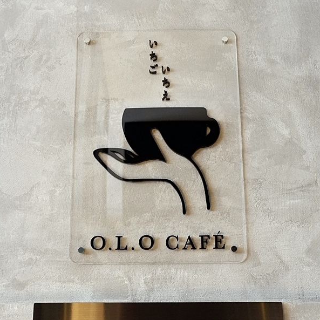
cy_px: 188
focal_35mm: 49
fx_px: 512
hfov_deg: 34.7
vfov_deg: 34.6
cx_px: 160
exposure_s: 1/30
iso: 3200
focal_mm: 25.6
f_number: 4.5
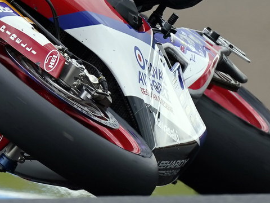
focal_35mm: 2887
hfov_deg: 0.7
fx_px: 22518
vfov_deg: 0.5
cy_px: 5
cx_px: 37
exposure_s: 1/1000
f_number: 5.6
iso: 400
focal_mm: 600
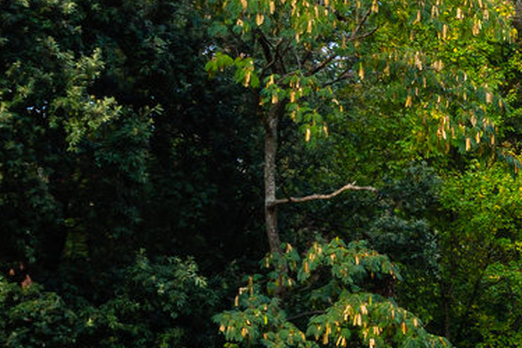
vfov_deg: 12.4
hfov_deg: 15.1
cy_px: 324
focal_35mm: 109
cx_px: 1051
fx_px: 1582
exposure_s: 1/60
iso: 200
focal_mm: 17
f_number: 7.1
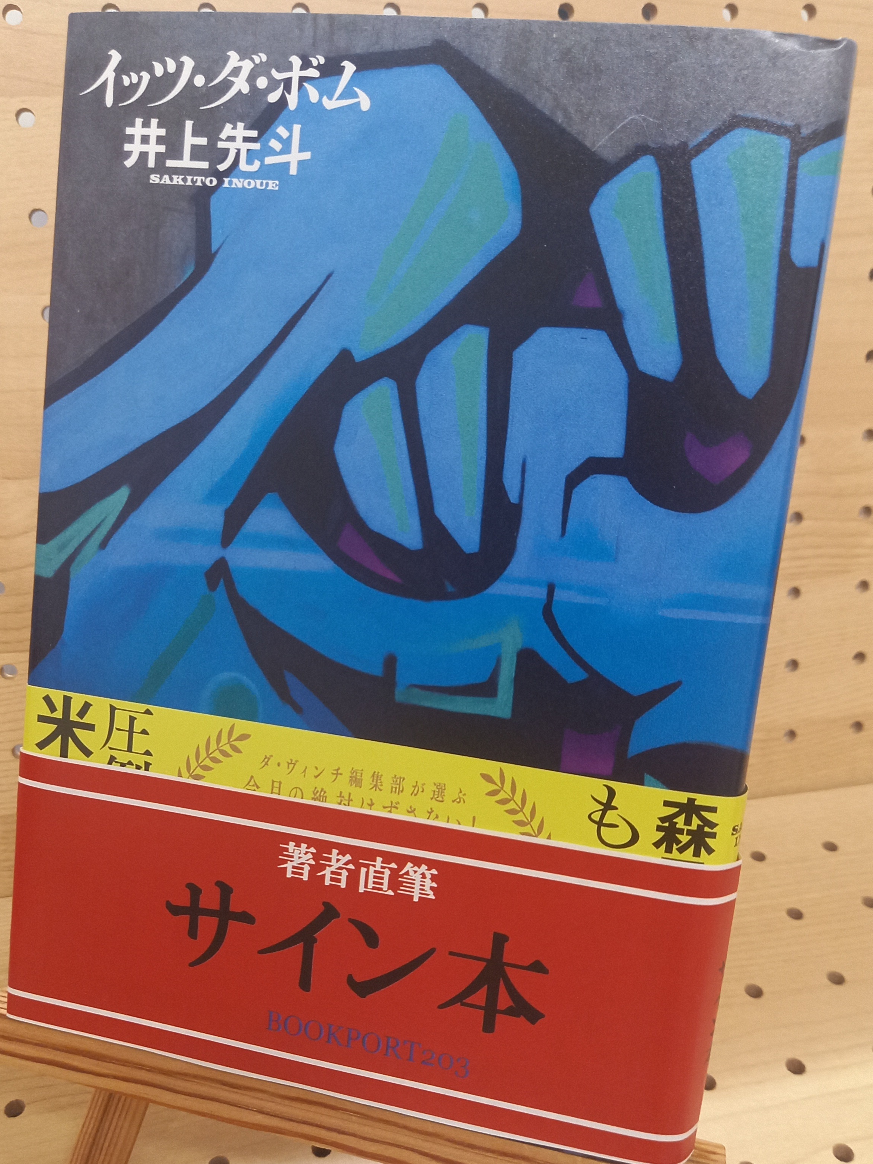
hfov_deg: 54.9
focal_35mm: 25
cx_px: 436
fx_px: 841
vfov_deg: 69.4
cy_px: 582
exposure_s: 1/50
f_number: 1.8
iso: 200
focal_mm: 4.65
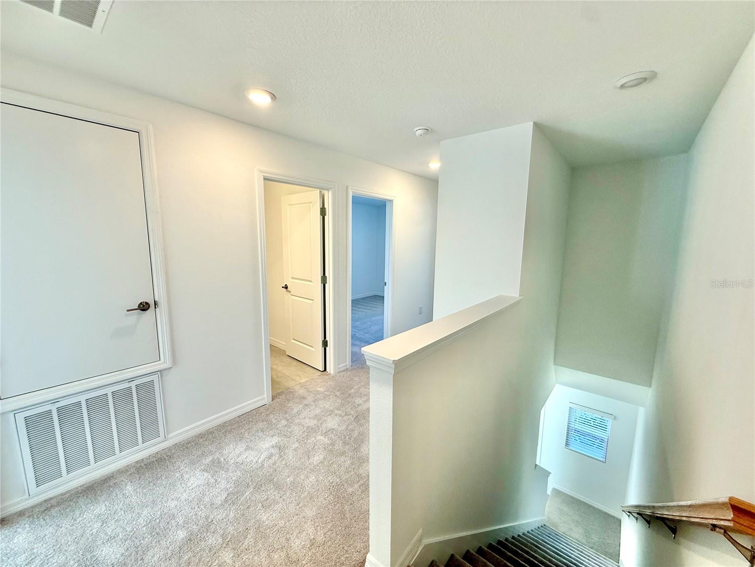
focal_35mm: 14
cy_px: 284
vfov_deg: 85.7
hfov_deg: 102.1
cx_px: 378
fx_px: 305
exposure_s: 1/120
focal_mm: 2.22
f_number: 2.2
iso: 125
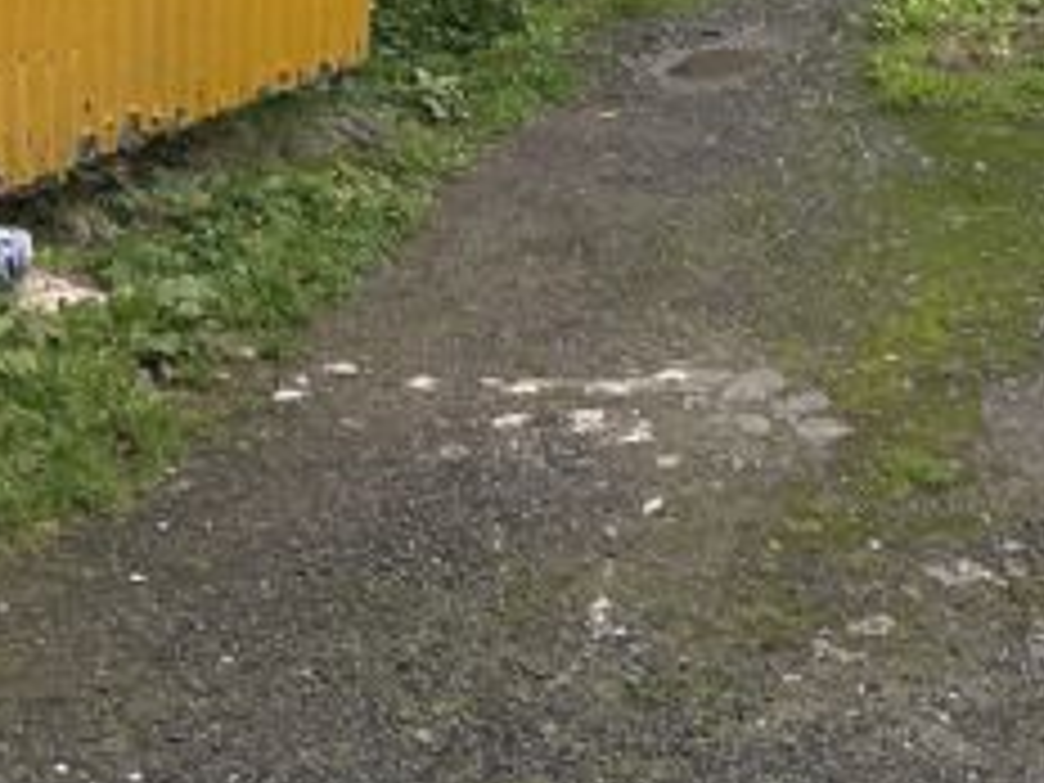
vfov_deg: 13.3
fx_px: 3046
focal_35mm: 101
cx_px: 990
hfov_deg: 19.0
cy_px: -592
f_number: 1.5
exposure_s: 1/662
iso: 50
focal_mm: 5.7
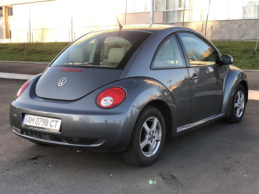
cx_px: 130
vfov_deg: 28.0
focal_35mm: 52
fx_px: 389
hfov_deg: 36.8
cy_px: 97
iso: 32
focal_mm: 6
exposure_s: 1/120
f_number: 2.4
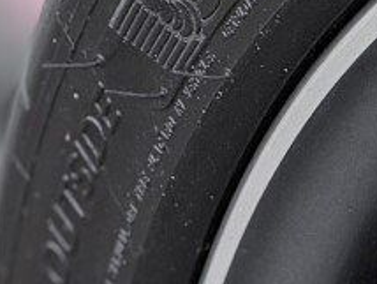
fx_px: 6248
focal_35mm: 573
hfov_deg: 3.4
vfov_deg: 2.6
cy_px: 355
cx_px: 698
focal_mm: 15.66
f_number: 2.8
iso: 64
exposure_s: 1/128
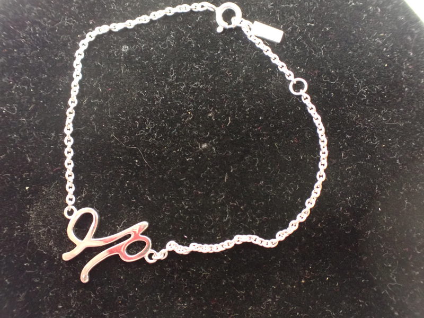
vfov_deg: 46.8
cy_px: 159
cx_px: 212
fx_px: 367
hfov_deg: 60.0
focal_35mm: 30
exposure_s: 1/30
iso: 1250
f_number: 2.3
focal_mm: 5.4
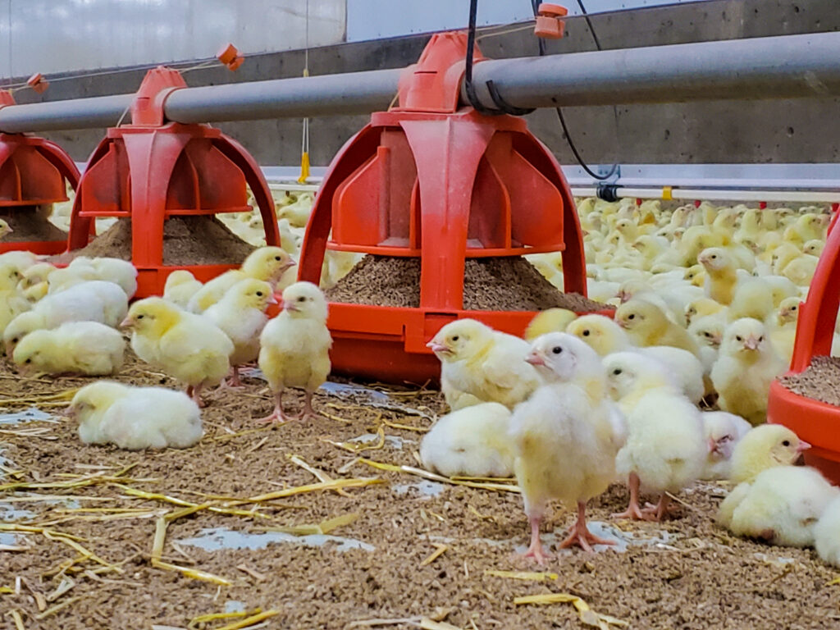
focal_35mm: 26
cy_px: 315
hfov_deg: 67.3
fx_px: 631
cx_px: 420
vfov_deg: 53.1
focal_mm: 4.3
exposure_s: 1/10
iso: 250
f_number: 1.5
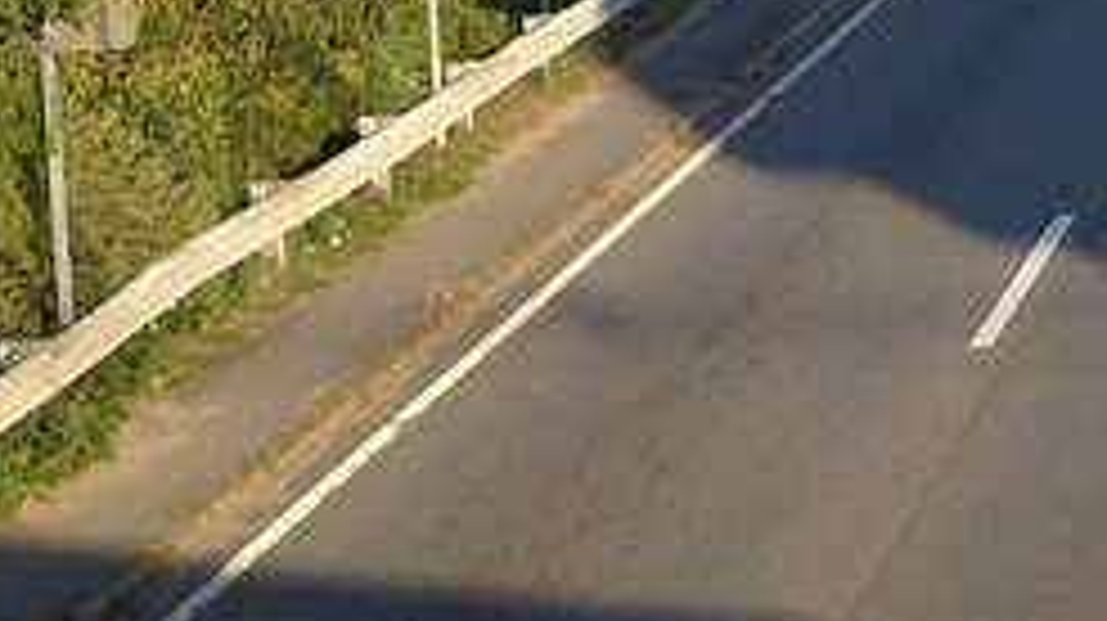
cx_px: 1755
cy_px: -410
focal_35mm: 117
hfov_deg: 16.4
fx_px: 3432
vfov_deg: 9.9
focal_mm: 4.12
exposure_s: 1/903
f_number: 2.4
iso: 50
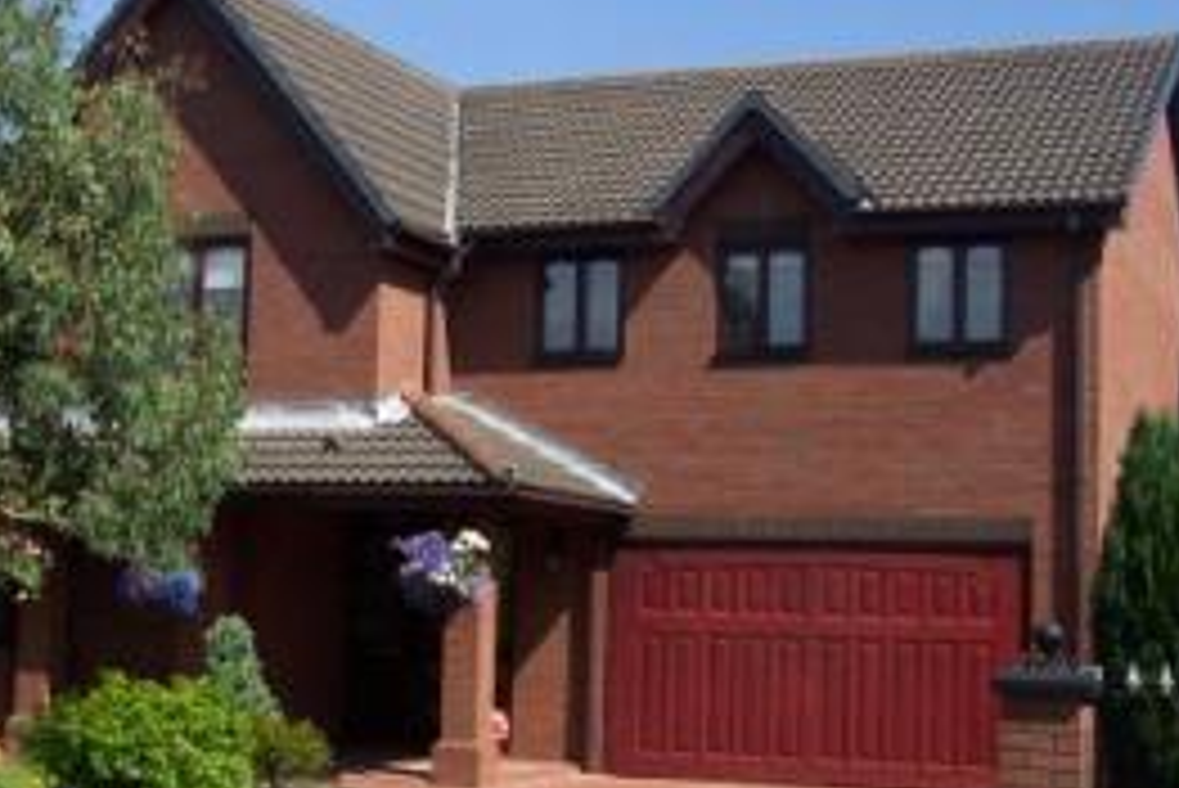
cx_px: 400
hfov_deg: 30.7
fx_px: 2130
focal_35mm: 65
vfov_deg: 20.9
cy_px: 453
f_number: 4.8
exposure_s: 1/700
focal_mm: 8
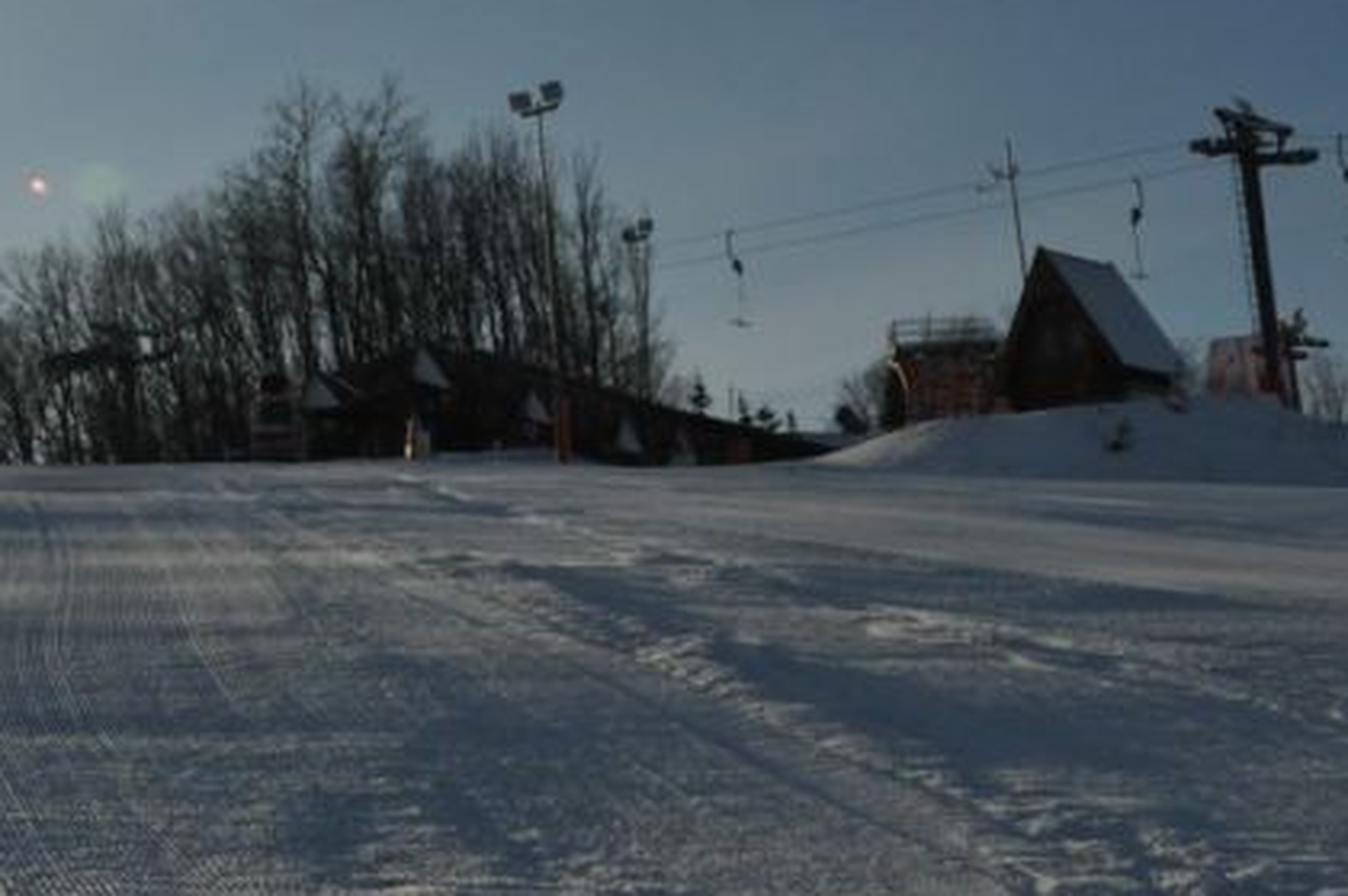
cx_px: 661
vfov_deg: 16.8
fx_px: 2992
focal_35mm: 80
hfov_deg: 25.4
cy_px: 136
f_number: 22
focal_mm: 28
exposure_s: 1/1250
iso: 1000
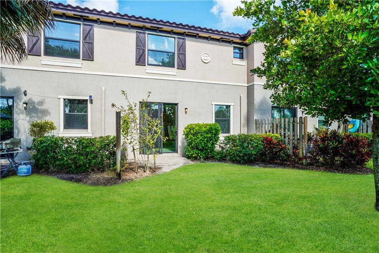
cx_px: 190
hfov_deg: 90.0
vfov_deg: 67.3
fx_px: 189
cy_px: 126
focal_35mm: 18
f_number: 11
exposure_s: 1/30
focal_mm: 18
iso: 100
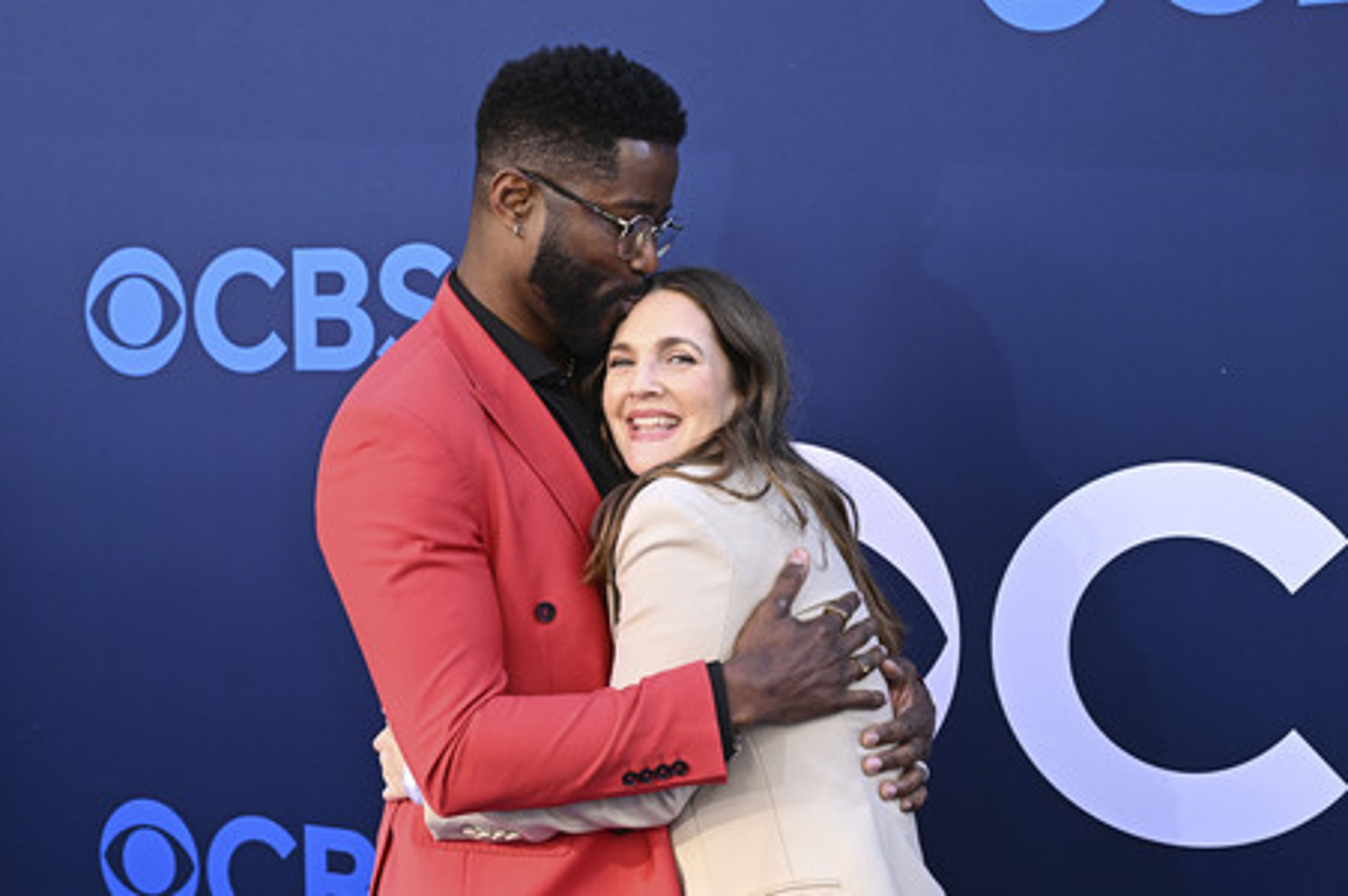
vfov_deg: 27.0
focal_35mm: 50
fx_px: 1871
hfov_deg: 39.6
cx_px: 674
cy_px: 448
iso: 400
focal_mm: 50
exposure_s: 1/200
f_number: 5.6
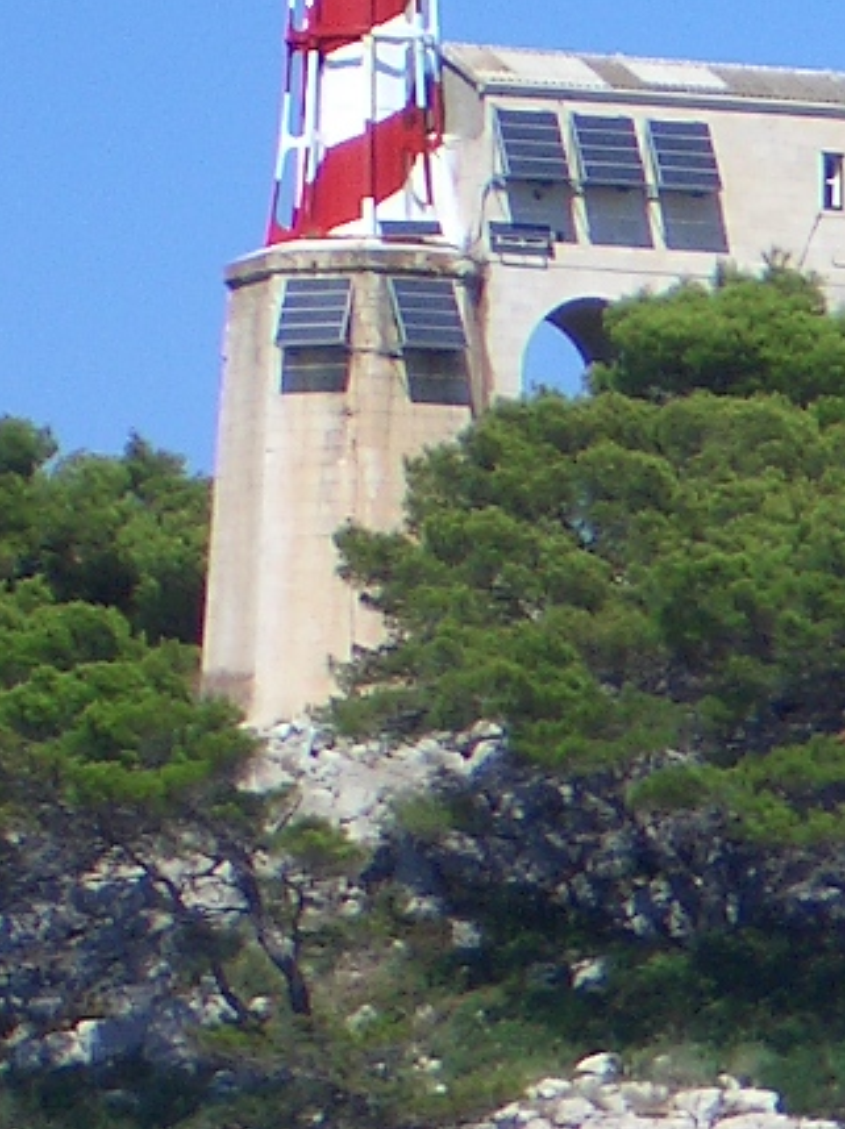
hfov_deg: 3.8
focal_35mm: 392
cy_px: 687
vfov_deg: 5.1
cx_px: 1424
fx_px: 12778
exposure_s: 1/500
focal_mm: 17.4
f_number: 4.8
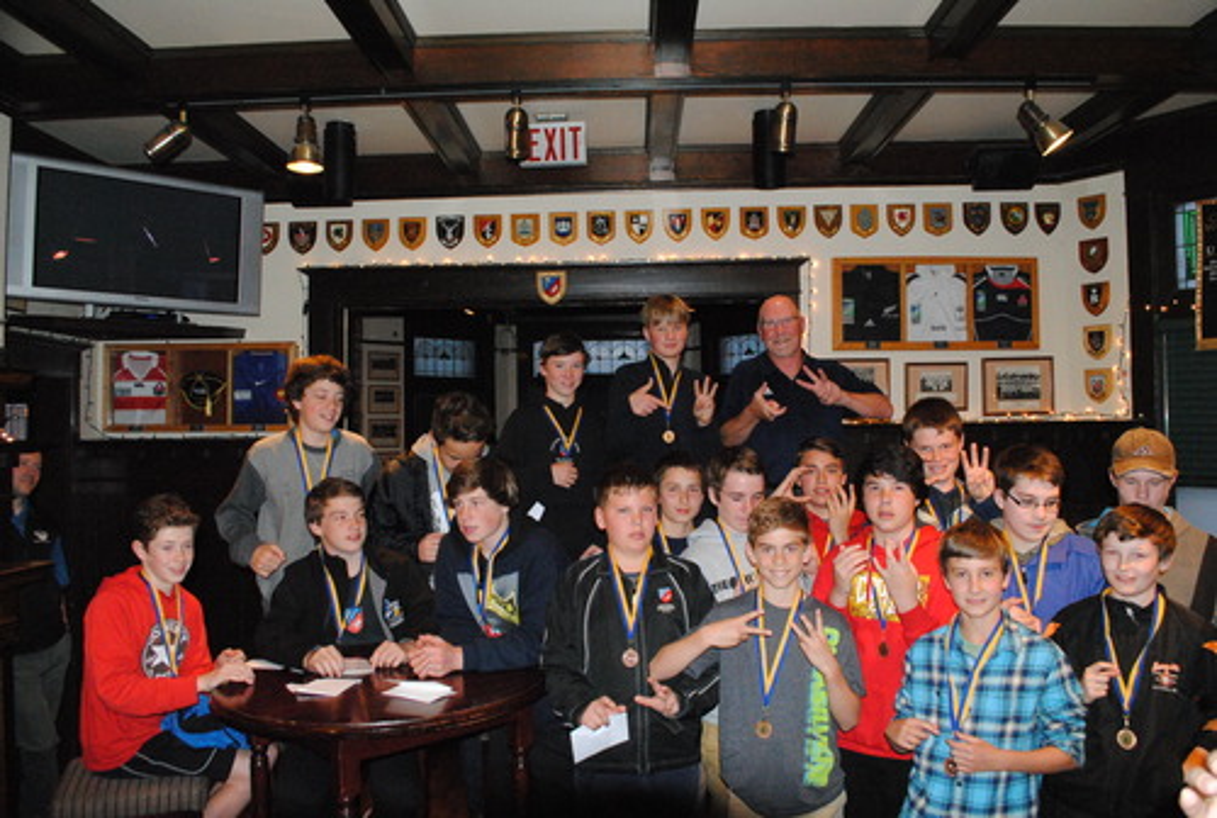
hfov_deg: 67.3
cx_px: 608
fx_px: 915
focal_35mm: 27
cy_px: 409
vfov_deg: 48.2
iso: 1600
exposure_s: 1/60
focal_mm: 18
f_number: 5.6
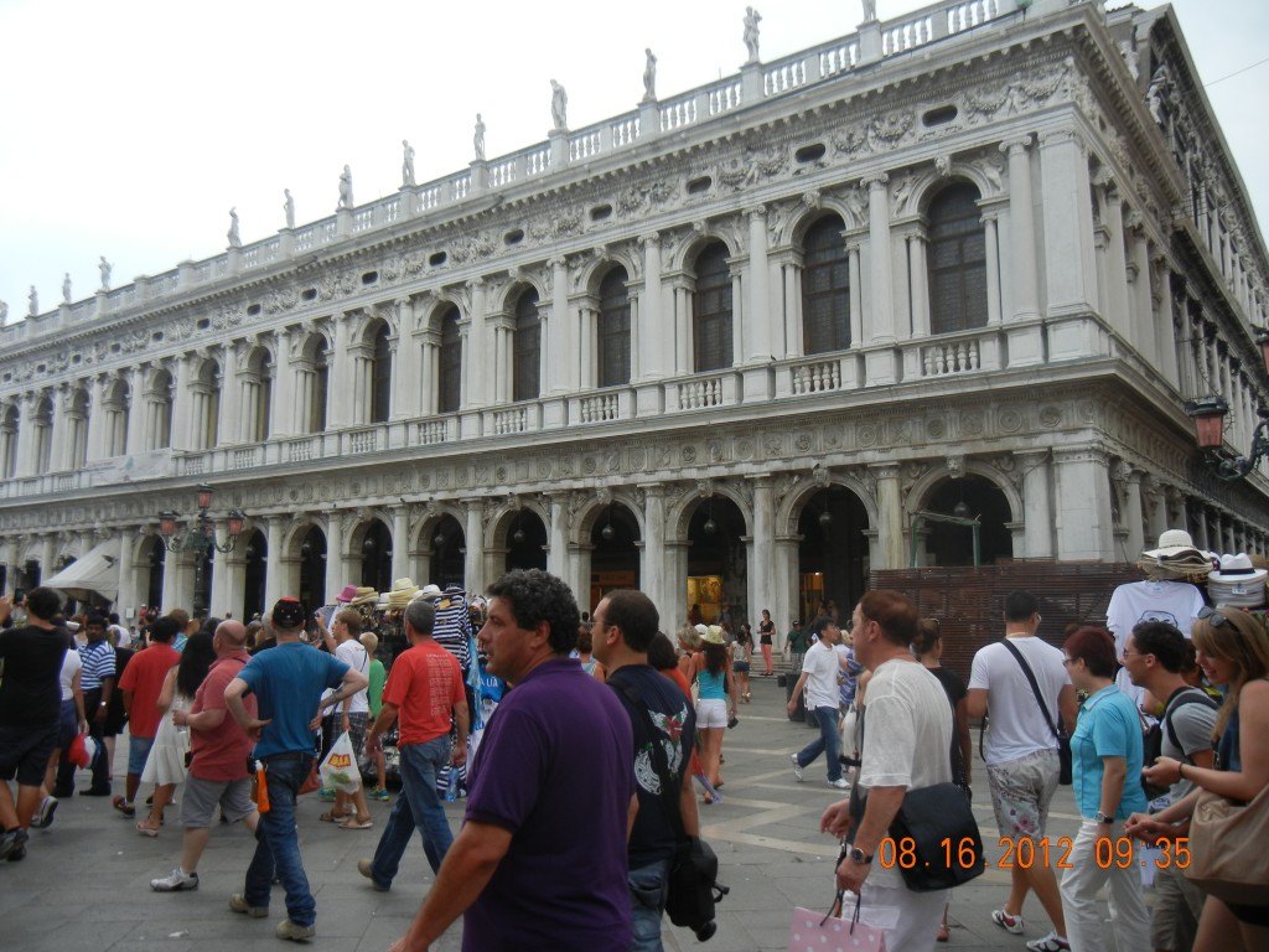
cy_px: 476
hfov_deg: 60.0
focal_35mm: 30
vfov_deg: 46.8
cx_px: 634
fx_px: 1100
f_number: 3.5
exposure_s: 1/292
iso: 160
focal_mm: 5.4
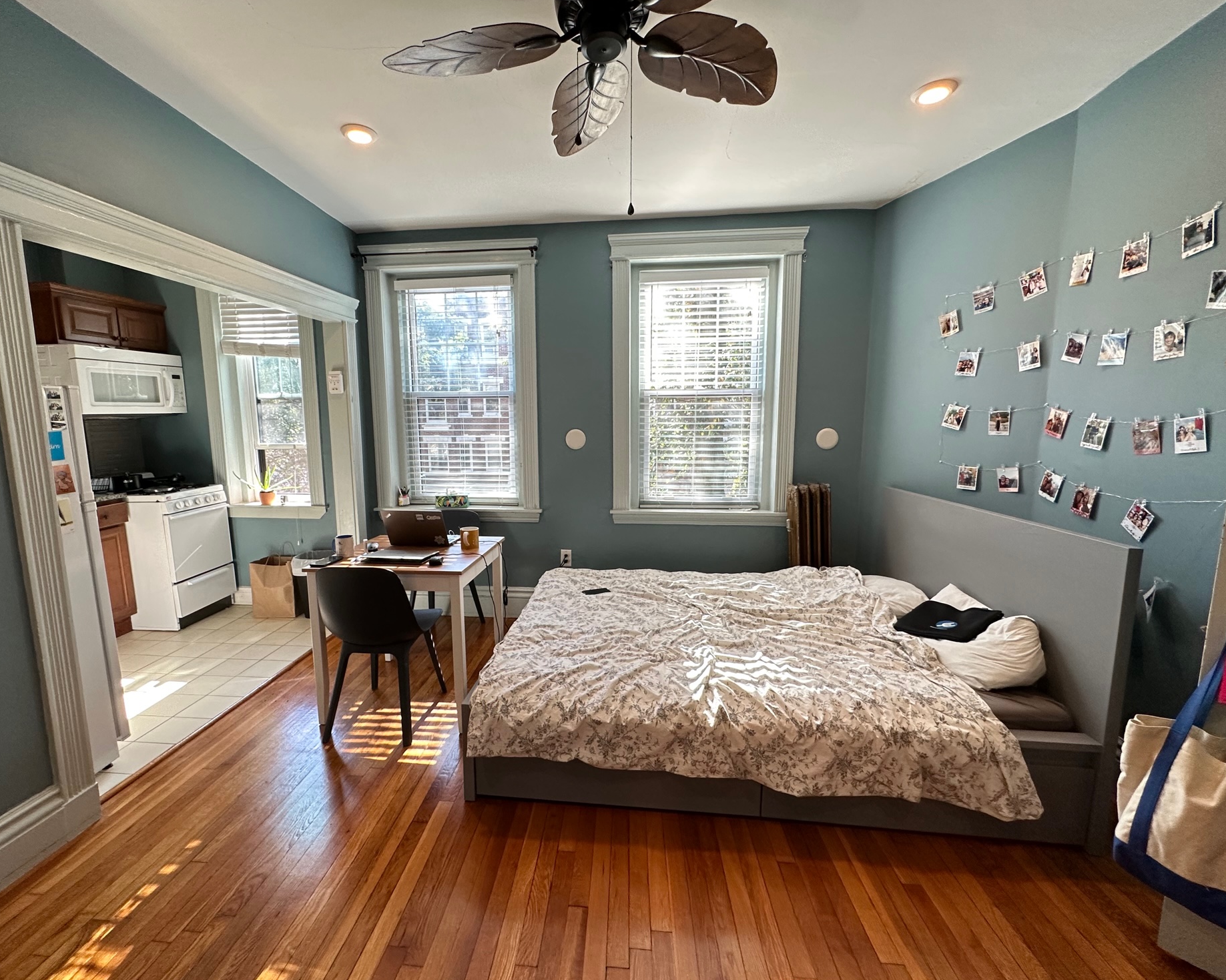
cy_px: 489
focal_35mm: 15
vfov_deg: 84.0
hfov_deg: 96.7
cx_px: 577
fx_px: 544
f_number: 2.2
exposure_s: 1/120
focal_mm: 2.22
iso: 200
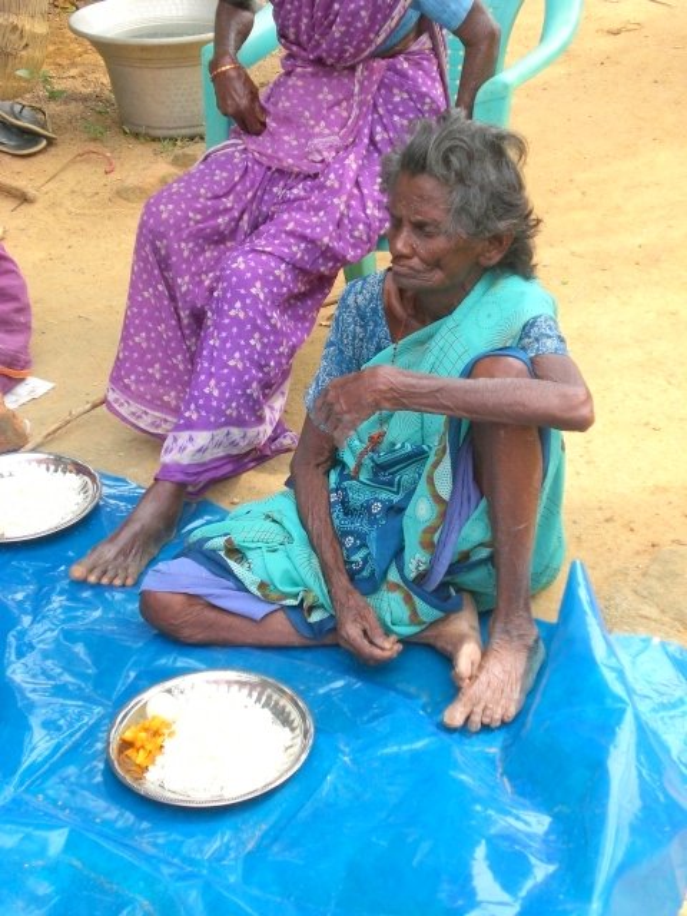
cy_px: 458
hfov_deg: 23.3
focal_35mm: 63
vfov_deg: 30.7
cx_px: 344
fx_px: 1667
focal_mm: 10.4
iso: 100
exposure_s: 1/250
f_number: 4
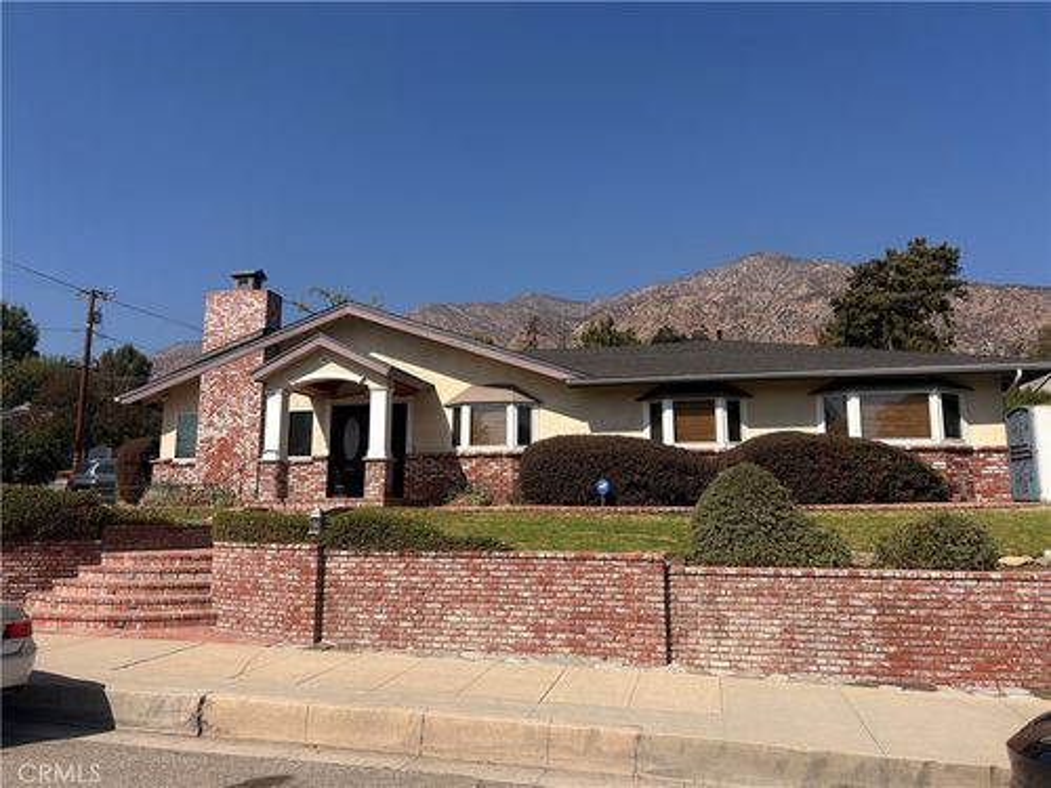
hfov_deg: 67.3
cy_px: 394
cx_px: 526
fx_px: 789
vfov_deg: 53.1
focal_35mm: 26
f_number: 1.6
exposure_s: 1/5348
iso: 50
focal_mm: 5.96
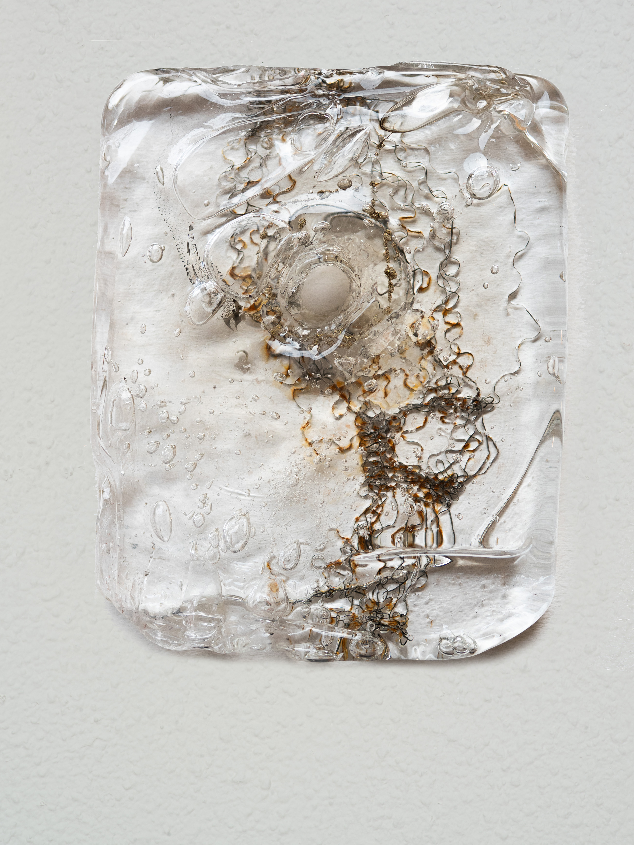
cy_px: 423
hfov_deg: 15.2
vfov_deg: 20.2
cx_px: 329
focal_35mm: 97
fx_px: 2369
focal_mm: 85
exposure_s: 1/125
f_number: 16
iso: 100
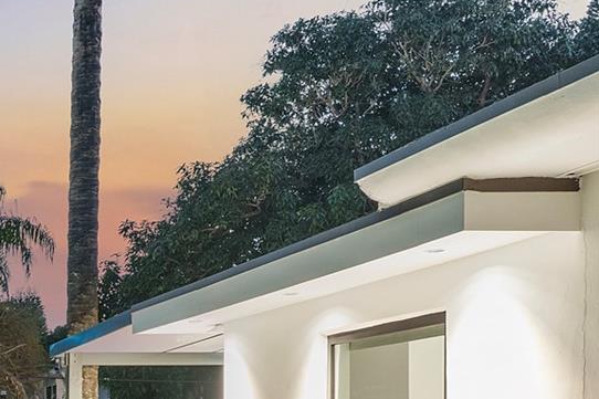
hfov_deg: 24.5
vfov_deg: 20.0
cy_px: 439
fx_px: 1081
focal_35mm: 65
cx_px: -283
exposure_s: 5
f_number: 9
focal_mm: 22
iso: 800
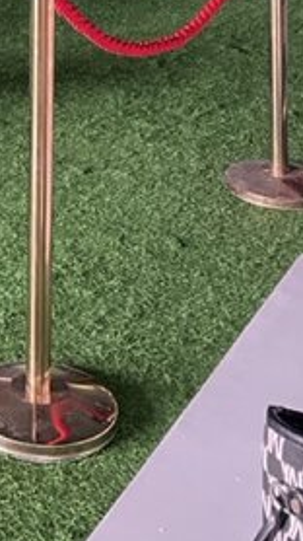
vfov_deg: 21.0
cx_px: -140
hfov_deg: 13.2
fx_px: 1245
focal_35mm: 87
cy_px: -256
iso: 640
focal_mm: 4.2
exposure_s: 1/31
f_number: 1.6
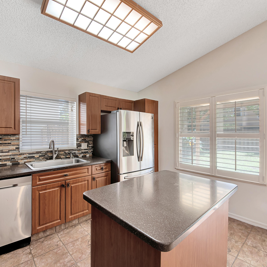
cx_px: 106
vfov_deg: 87.4
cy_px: 131
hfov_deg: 86.3
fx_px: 140
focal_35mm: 16
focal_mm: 12
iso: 500
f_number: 14
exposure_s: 1/15
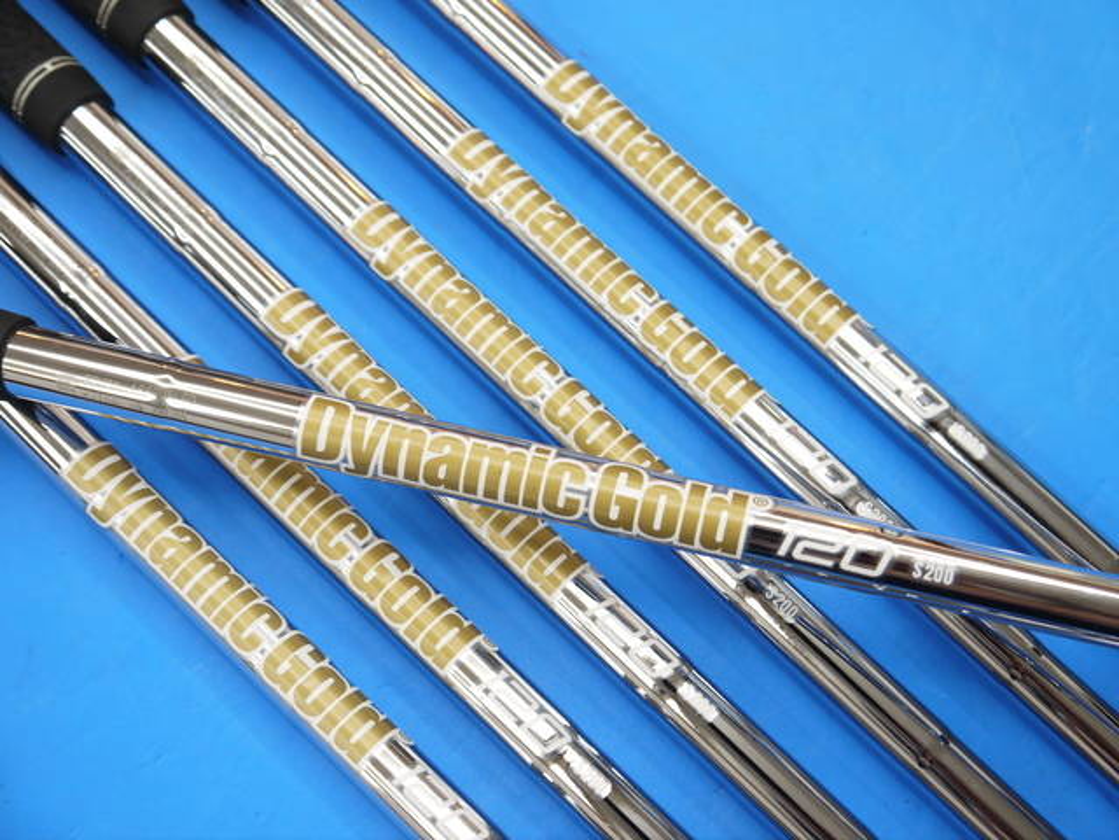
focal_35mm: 50
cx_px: 560
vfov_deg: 29.1
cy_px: 420
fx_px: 1616
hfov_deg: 38.2
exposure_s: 1/60
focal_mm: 25
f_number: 4.6
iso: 200
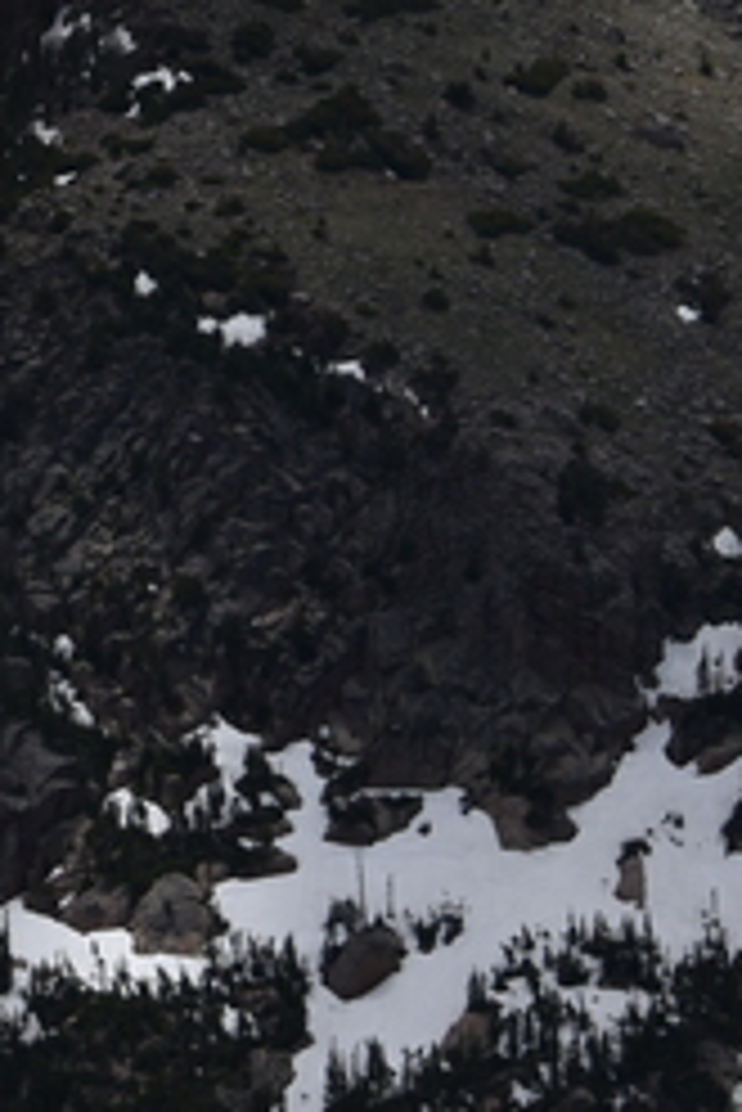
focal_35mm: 477
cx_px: -1178
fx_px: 14725
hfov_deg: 2.9
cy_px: -608
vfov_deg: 4.3
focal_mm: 92
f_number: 10
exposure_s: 1/400
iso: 100
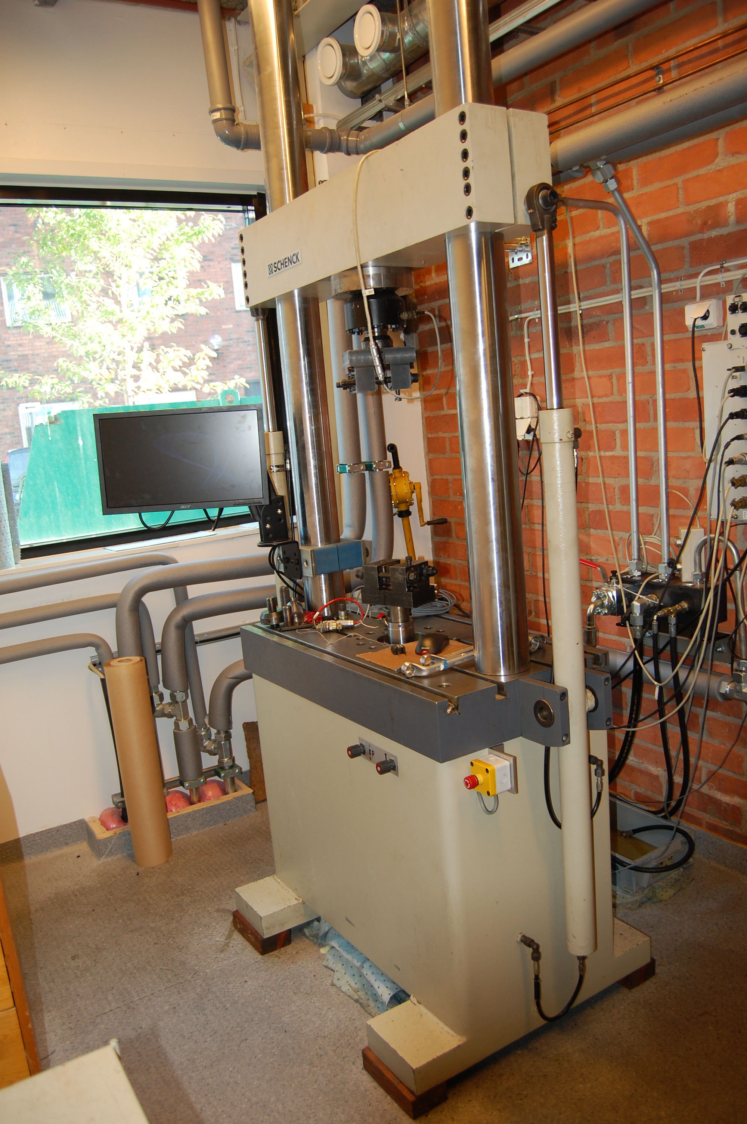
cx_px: 374
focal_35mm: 27
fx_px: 842
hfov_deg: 47.8
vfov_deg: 67.4
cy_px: 562
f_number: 3.5
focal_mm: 18
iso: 400
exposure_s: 1/60
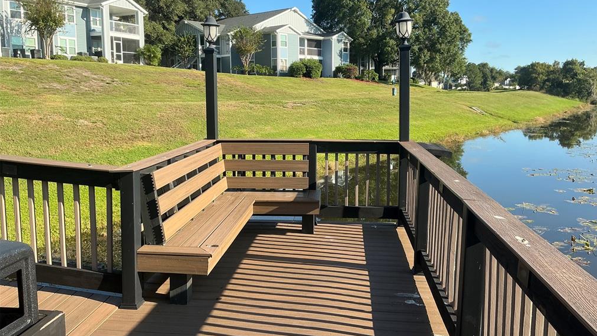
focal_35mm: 31
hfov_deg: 62.6
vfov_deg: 37.7
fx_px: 491
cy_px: 149
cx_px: 303
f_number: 1.8
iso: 25
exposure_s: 1/1035
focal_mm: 3
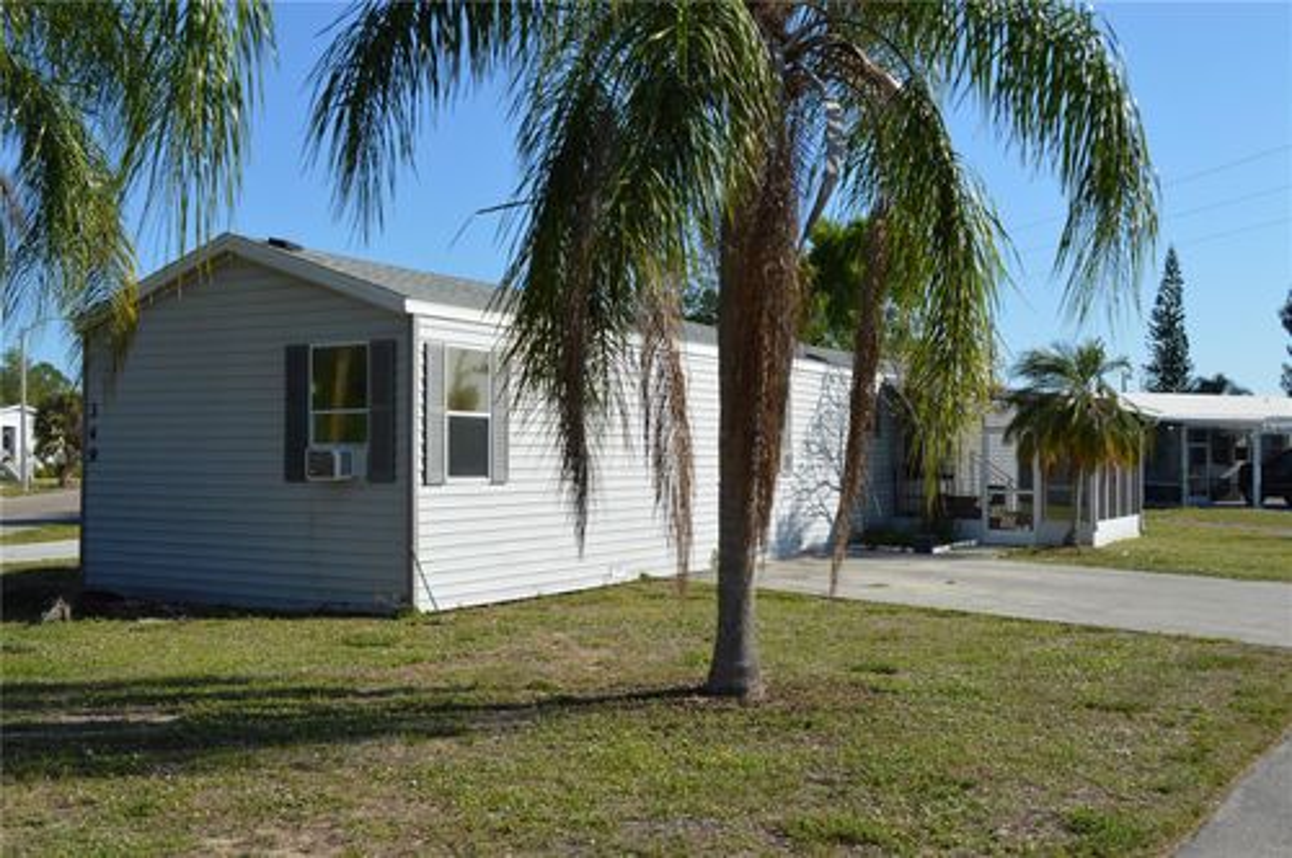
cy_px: 429
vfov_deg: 34.1
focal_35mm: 39
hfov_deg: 49.6
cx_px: 646
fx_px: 1398
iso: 100
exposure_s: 1/250
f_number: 8
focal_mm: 26
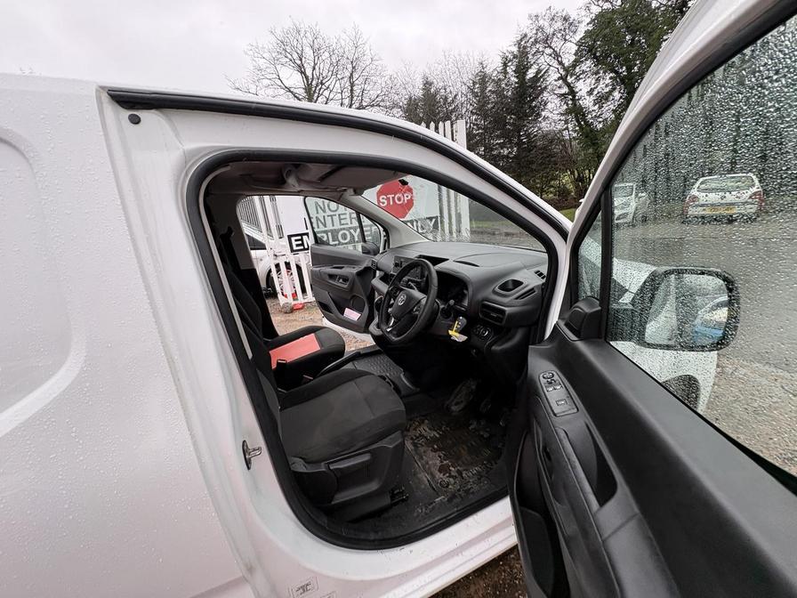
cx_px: 398
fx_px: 322
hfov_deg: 102.1
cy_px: 299
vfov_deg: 85.7
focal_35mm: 14
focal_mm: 2.22
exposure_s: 1/99
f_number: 2.2
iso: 64
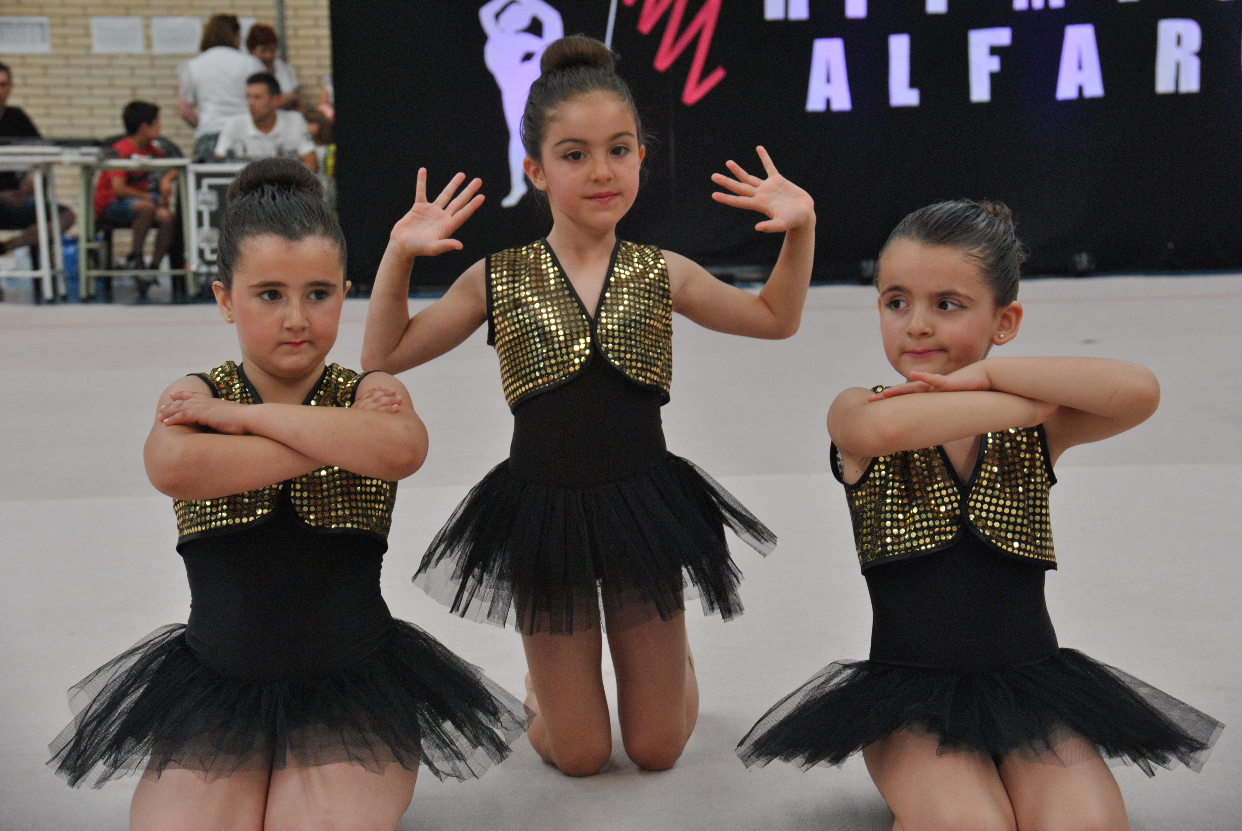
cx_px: 621
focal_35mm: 82
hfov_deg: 24.6
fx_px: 2850
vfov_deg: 16.6
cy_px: 416
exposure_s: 1/160
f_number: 6.3
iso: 800
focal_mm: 55
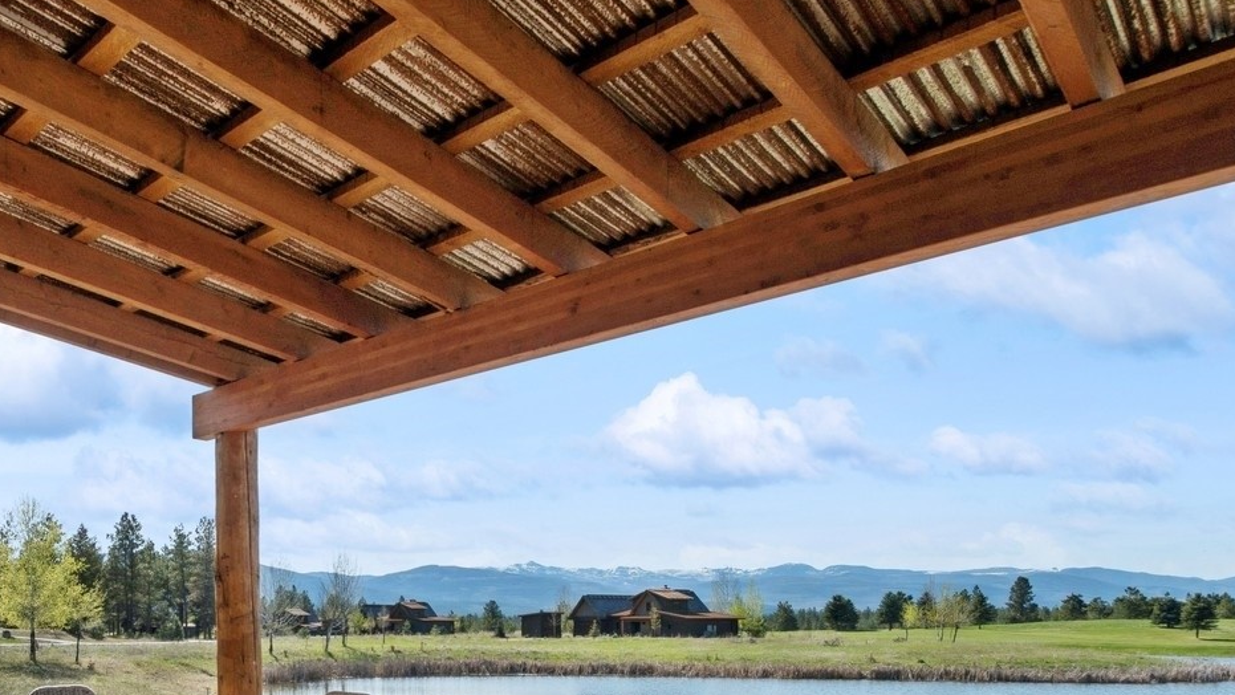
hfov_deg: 65.5
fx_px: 884
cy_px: 613
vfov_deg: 40.0
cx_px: 305
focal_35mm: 27
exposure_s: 1/1000
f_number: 6.3
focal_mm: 10
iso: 100
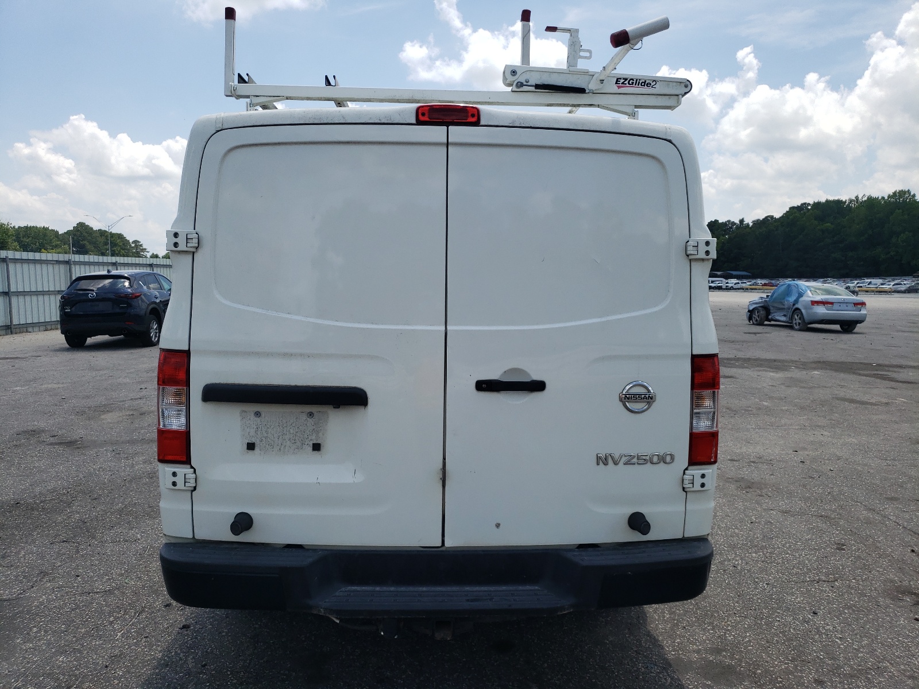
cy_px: 344
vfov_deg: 53.1
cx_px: 460
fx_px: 690
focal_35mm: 26
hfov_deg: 67.3
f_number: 1.5
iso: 50
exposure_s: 1/3333
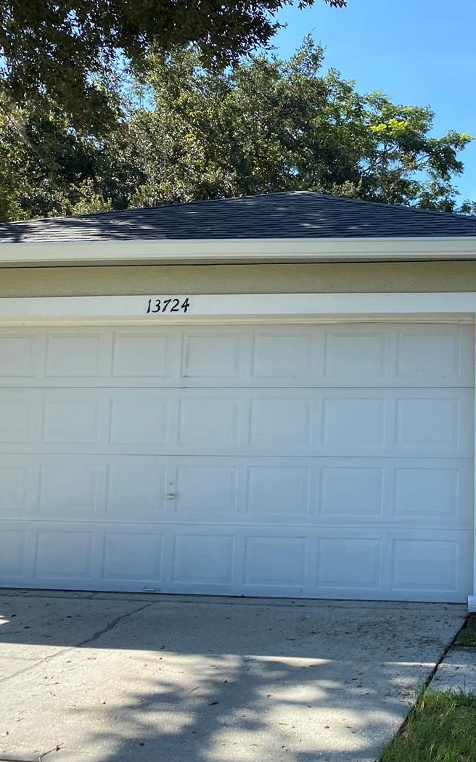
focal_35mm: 42
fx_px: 872
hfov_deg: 28.8
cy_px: 372
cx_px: 467
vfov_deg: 47.2
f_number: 1.8
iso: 32
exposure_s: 1/1124
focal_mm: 4.25
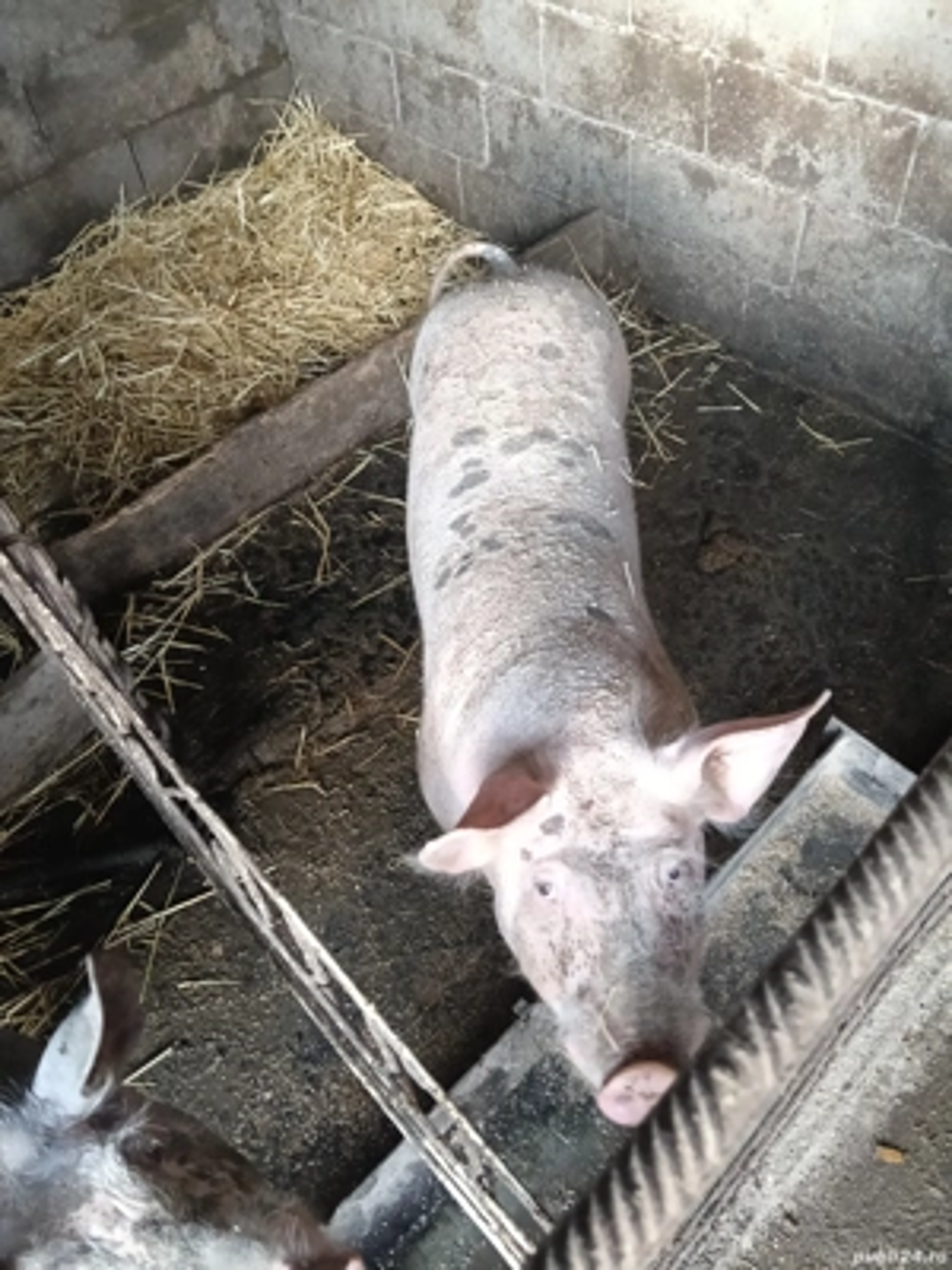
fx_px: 990
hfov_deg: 51.4
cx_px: 476
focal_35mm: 27
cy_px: 635
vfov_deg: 65.3
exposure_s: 1/100
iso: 1250
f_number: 1.8
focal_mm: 3.98
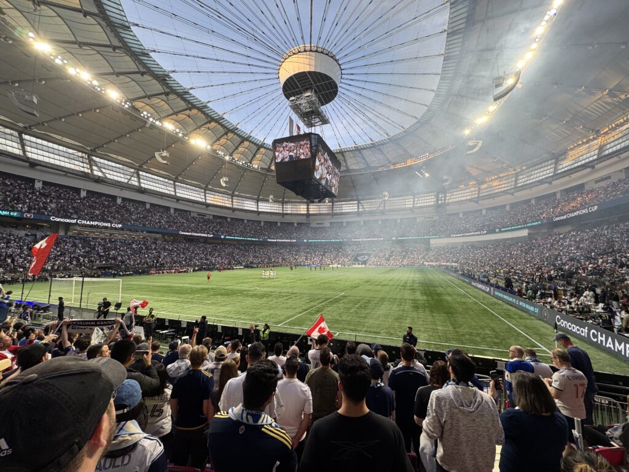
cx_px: 314
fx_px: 254
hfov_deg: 102.1
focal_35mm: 14
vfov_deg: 85.7
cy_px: 236
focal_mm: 2.22
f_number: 2.2
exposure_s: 1/120
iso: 50
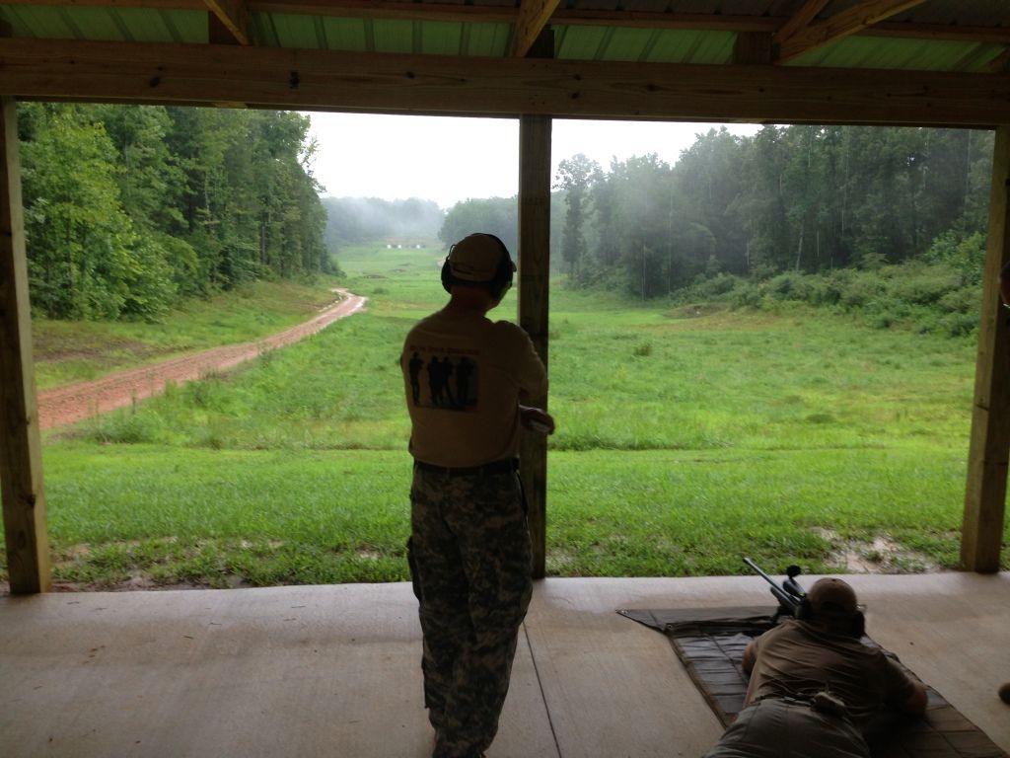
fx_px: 963
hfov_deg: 55.4
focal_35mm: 33
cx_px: 505
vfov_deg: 42.9
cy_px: 379
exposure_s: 1/30
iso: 64
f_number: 2.4
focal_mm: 4.13
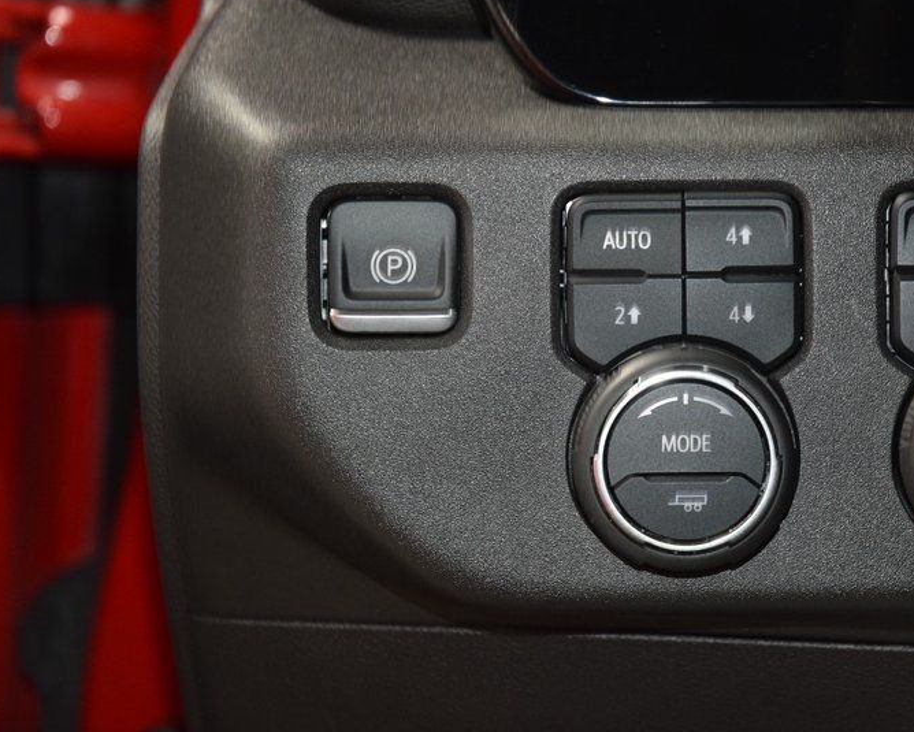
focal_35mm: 151
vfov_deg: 10.2
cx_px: 683
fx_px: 4086
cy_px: 280
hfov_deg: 12.7
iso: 1600
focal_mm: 70
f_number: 4.5
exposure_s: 1/30
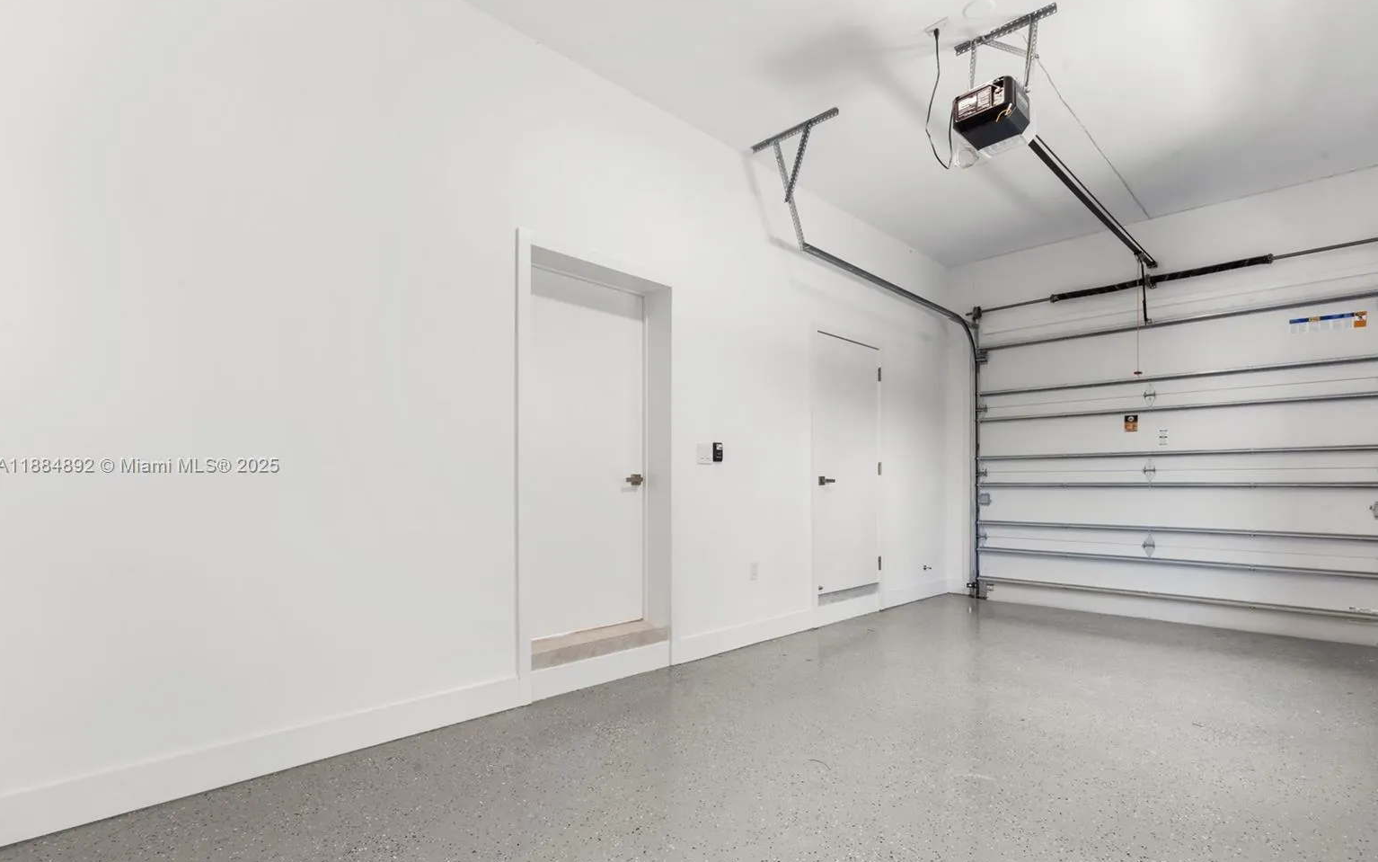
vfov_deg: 67.9
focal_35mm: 17
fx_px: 638
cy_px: 467
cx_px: 710
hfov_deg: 94.3
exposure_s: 1/2
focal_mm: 16
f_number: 14
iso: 250
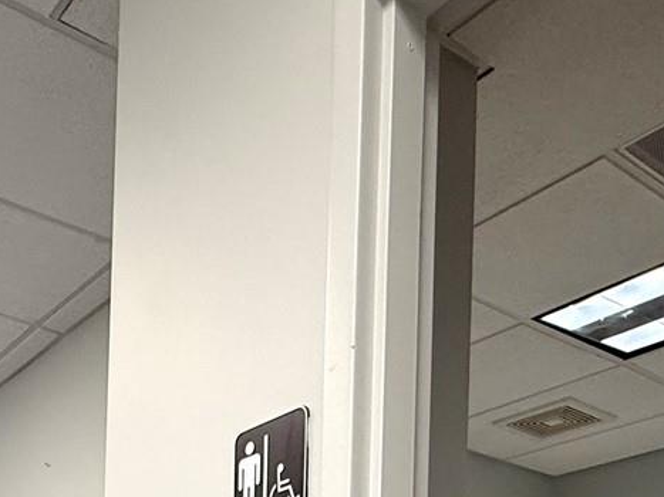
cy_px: 747
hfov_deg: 37.8
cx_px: 108
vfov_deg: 23.9
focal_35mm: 48
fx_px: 920
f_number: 2.2
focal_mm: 2.22
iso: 250
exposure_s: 1/120
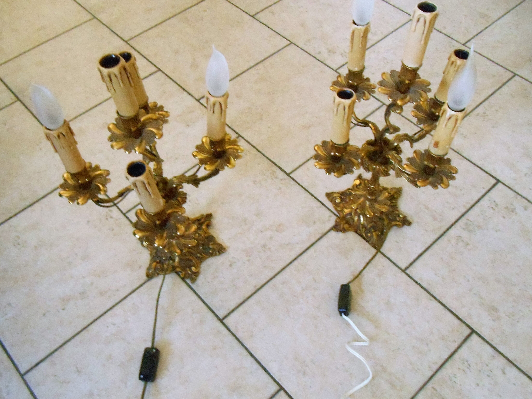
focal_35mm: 26
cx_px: 266
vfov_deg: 53.1
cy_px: 200
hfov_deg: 67.3
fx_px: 400
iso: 800
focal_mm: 4.7
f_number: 3.4
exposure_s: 1/100
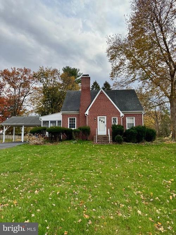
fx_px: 163
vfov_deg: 71.6
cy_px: 118
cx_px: 88
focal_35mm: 24
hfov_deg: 56.8
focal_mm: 6.76
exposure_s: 1/3597
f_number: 1.78
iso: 80
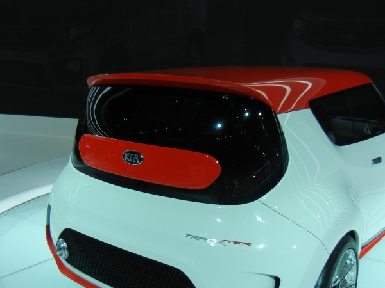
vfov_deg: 35.7
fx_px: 445
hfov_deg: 46.8
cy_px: 189
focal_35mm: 40
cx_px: 189
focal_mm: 5.4
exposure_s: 1/184
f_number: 3.5
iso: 160
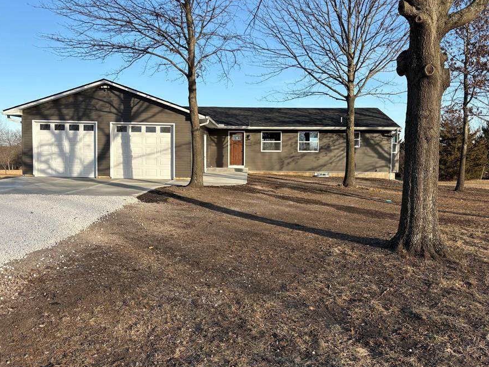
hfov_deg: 59.9
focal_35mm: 30
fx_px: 424
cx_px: 244
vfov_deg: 46.8
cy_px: 179
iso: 50
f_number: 1.6
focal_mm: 5.96
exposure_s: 1/1848
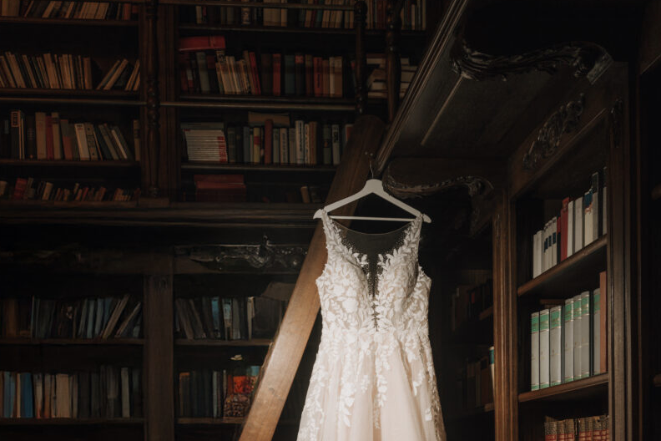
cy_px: 482
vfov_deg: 23.9
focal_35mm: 53
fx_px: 973
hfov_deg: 37.5
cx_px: 328
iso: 100
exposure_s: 1/125
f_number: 5
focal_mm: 35
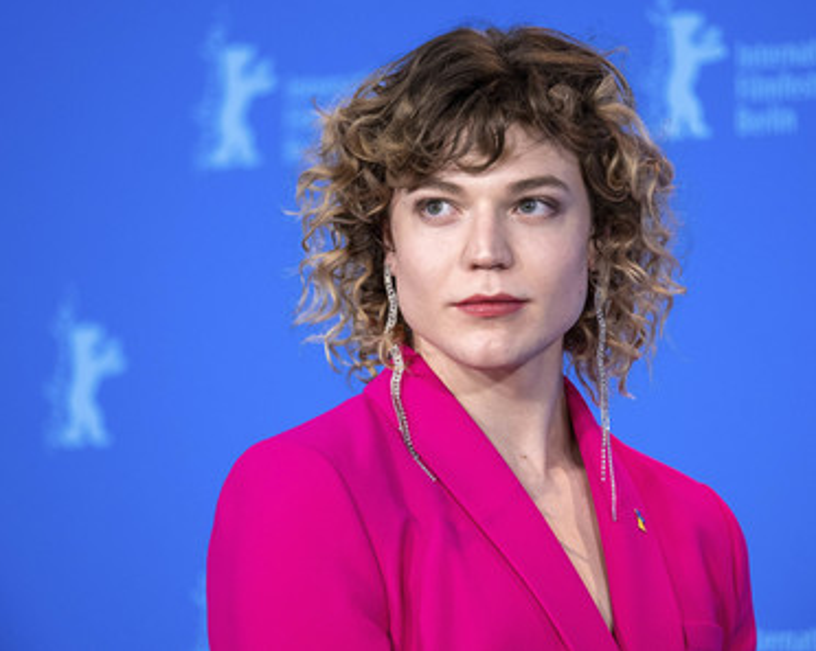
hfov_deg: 8.1
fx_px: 5767
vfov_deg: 6.5
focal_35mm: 239
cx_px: 442
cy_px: 324
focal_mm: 140
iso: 1250
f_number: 2.8
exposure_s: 1/480
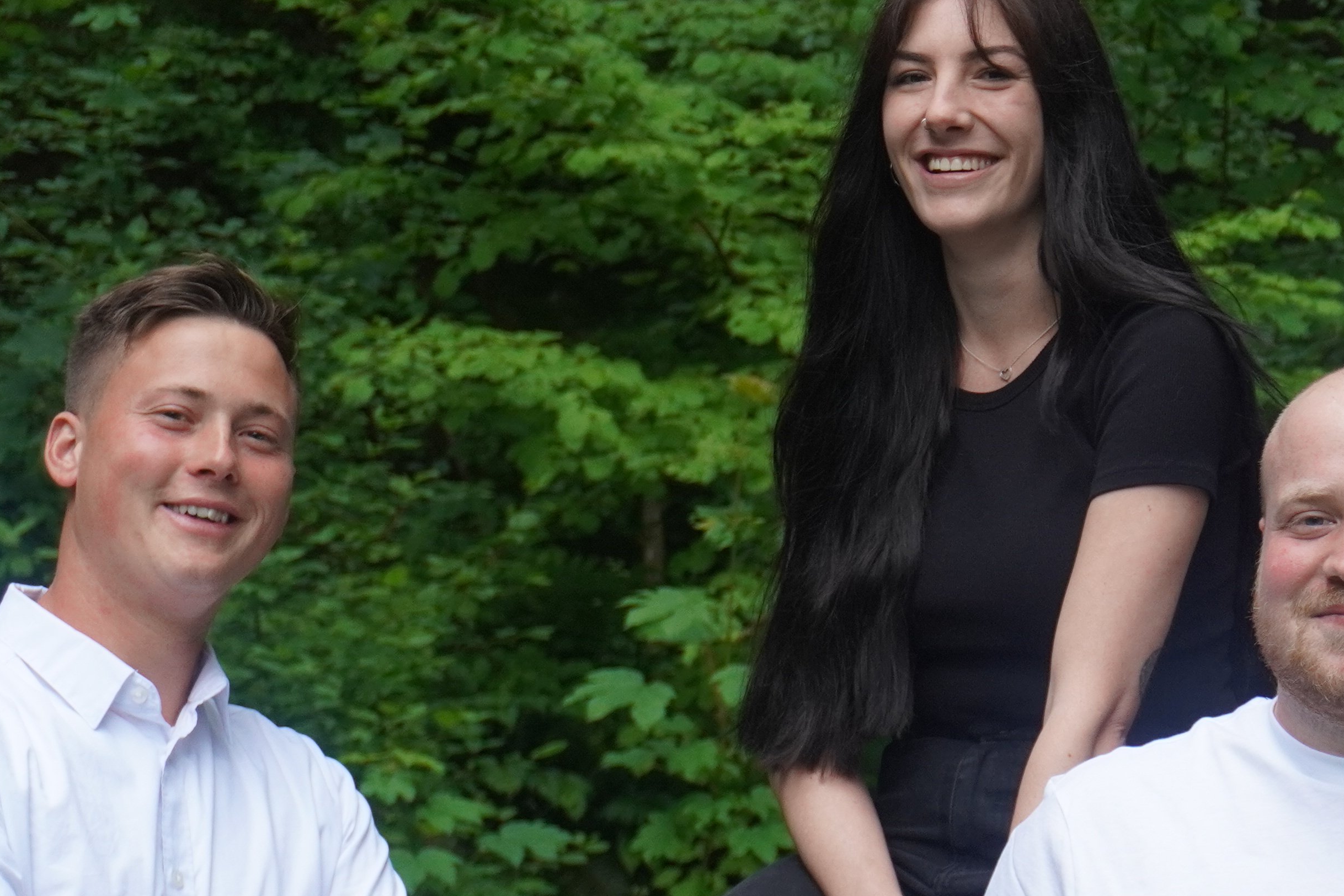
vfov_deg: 10.3
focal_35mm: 133
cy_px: 556
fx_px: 4965
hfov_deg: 15.1
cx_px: 1343
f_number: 5.6
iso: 640
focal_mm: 36
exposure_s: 1/160
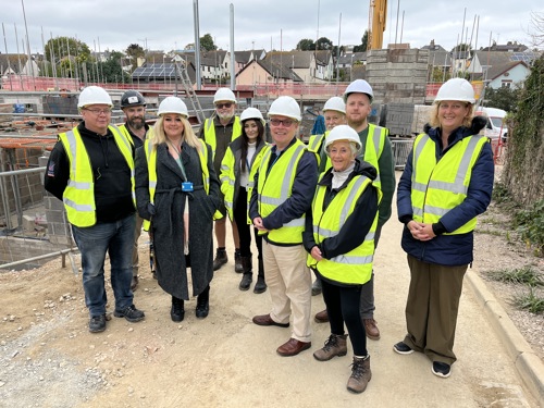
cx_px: 272
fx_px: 409
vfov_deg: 53.1
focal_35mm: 26
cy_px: 204
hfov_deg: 67.3
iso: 50
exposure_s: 1/563
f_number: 1.6
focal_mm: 5.1
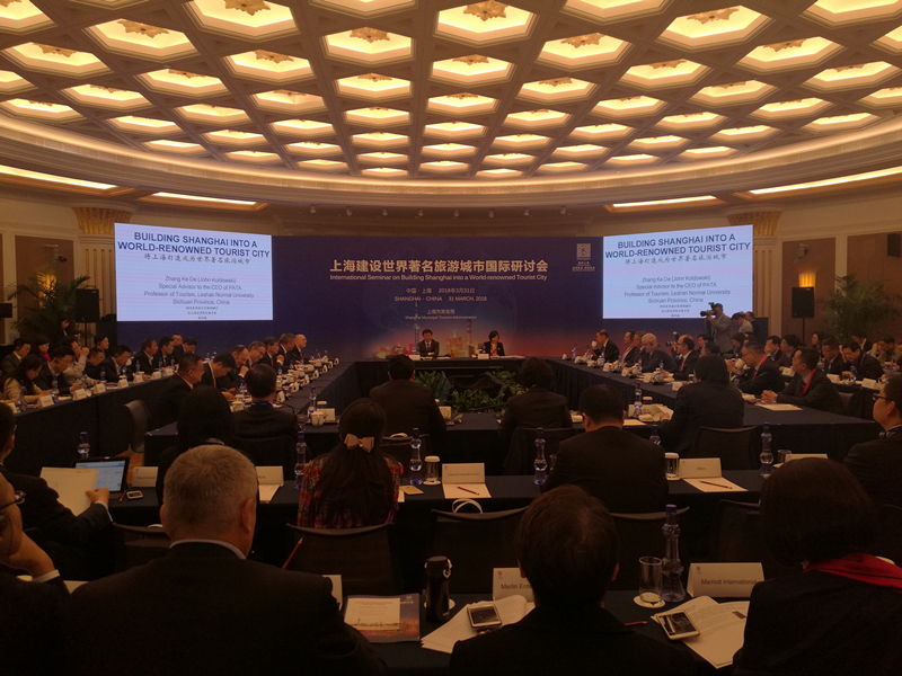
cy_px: 338
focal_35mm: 27
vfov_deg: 51.4
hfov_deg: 65.3
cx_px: 451
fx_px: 704
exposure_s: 1/100
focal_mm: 4.04
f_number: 2
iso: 80
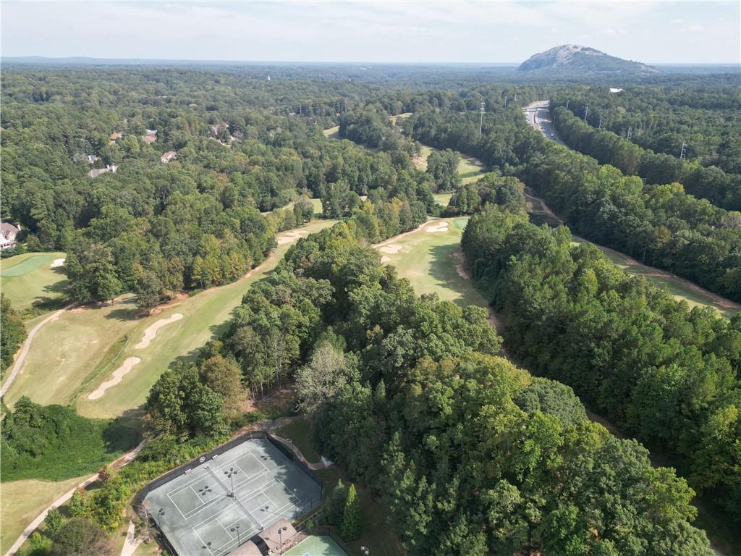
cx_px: 370
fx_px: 514
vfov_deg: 56.8
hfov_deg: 71.6
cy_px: 278
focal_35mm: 24
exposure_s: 1/2000
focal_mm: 6.72
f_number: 1.7
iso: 160
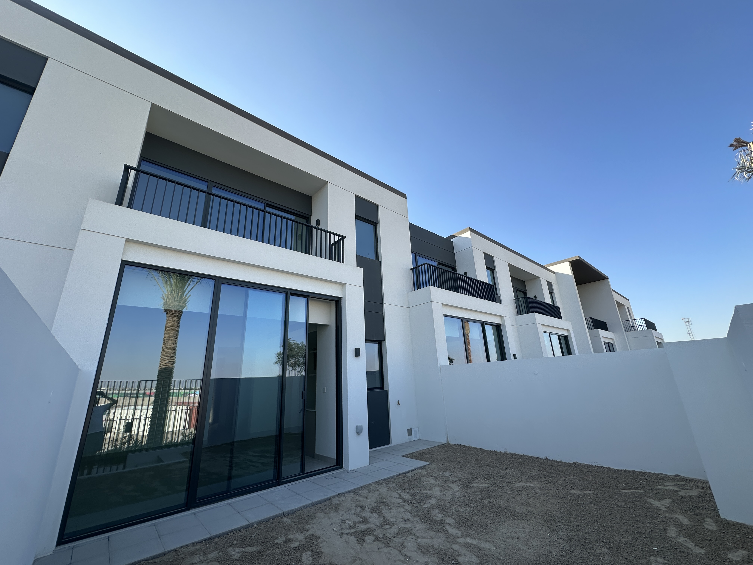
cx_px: 376
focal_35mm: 14
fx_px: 305
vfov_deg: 85.7
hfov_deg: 102.1
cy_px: 282
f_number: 2.2
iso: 40
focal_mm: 2.22
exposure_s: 1/1052
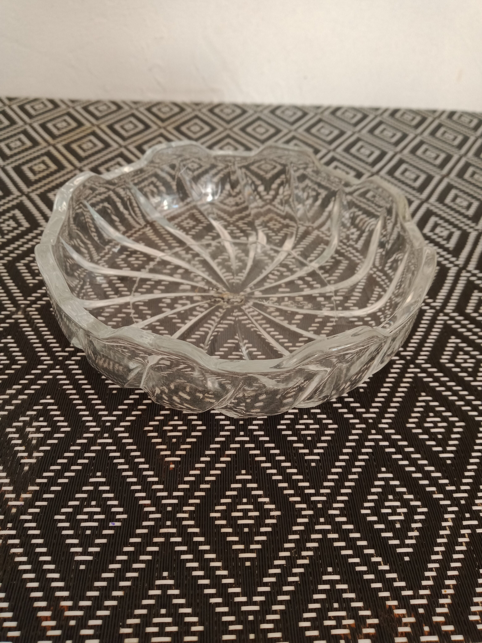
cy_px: 322
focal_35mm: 27
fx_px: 501
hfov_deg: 51.4
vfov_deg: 65.3
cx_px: 241
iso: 264
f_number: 2
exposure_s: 1/33.3
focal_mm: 3.54
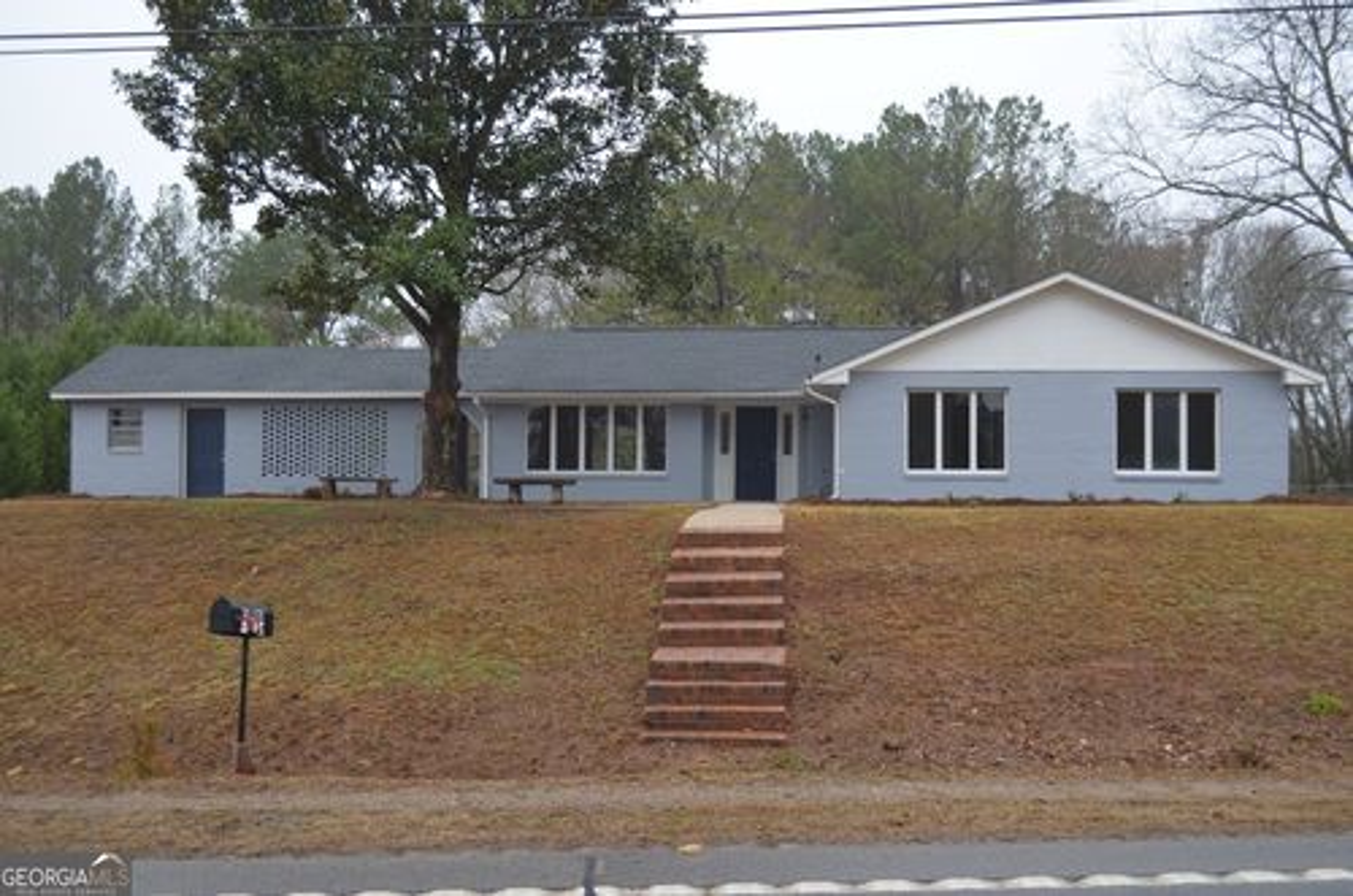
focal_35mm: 33
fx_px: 1237
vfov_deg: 39.8
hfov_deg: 57.3
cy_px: 448
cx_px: 676
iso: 200
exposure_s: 1/200
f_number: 4
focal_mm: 22
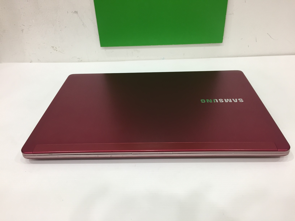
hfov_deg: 61.7
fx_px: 247
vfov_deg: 48.2
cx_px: 148
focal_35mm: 29
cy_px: 110
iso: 80
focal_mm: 4.15
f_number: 2.2
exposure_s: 1/33
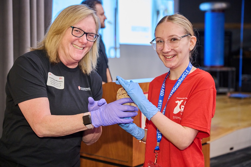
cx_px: 126
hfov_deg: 33.4
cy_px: 84
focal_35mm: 60
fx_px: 418
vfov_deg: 22.6
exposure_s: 1/60
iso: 4000
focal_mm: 60
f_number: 4
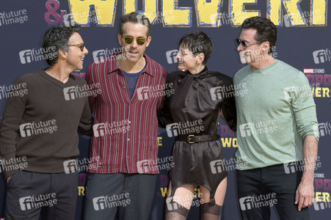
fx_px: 1194
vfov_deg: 10.5
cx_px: 166
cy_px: 110
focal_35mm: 130
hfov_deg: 15.8
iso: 320
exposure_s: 1/250
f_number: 13
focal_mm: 130
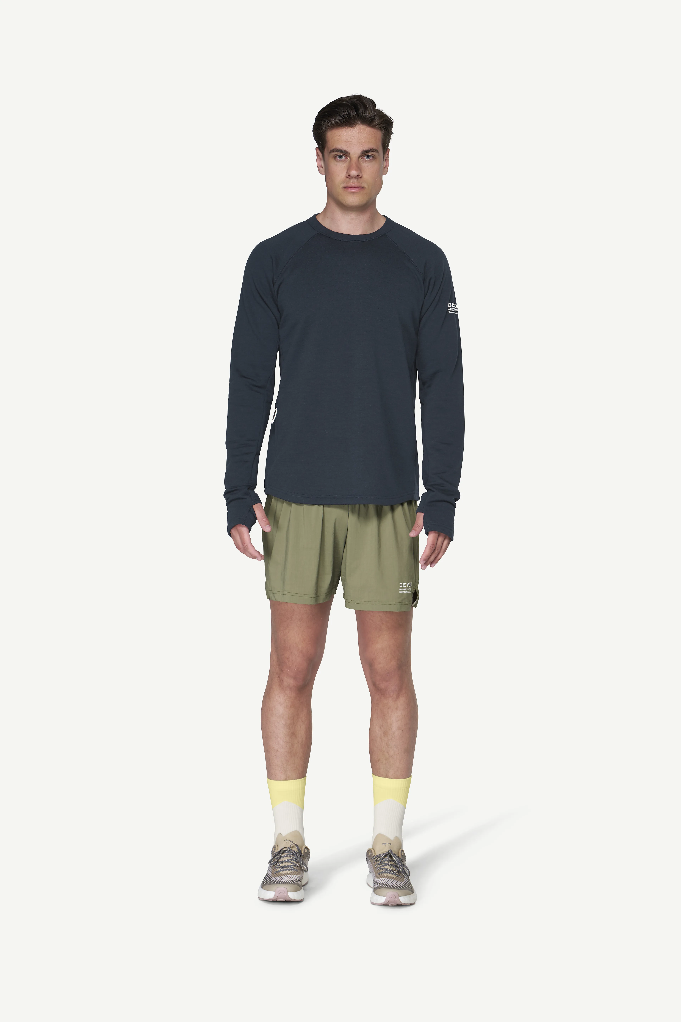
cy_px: 511
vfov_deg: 28.8
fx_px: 1986
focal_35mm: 70
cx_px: 340
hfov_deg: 19.5
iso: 100
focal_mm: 70
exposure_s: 1/50
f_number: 5.6
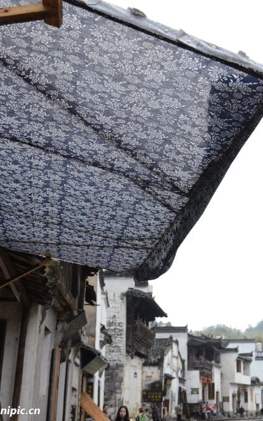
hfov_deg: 25.7
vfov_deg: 41.2
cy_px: 210
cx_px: 229
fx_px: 560
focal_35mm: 49
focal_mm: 21
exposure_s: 1/500
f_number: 5
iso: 2000
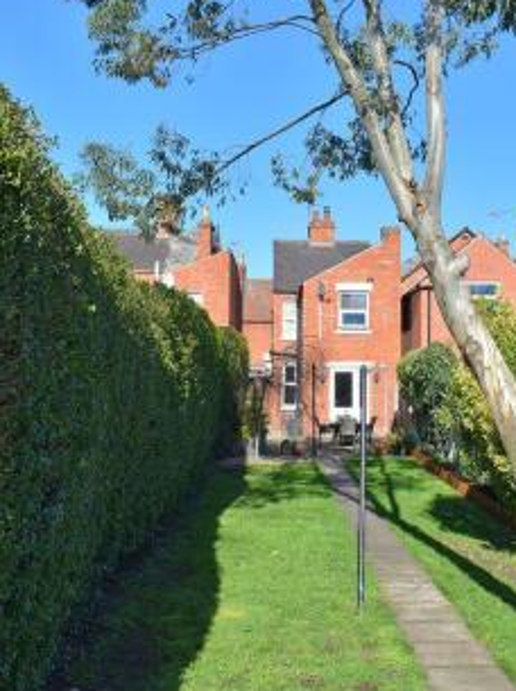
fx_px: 896
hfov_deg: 31.8
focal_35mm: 45
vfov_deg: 42.1
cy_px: 346
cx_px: 354
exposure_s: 1/250
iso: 140
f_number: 8
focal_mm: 20
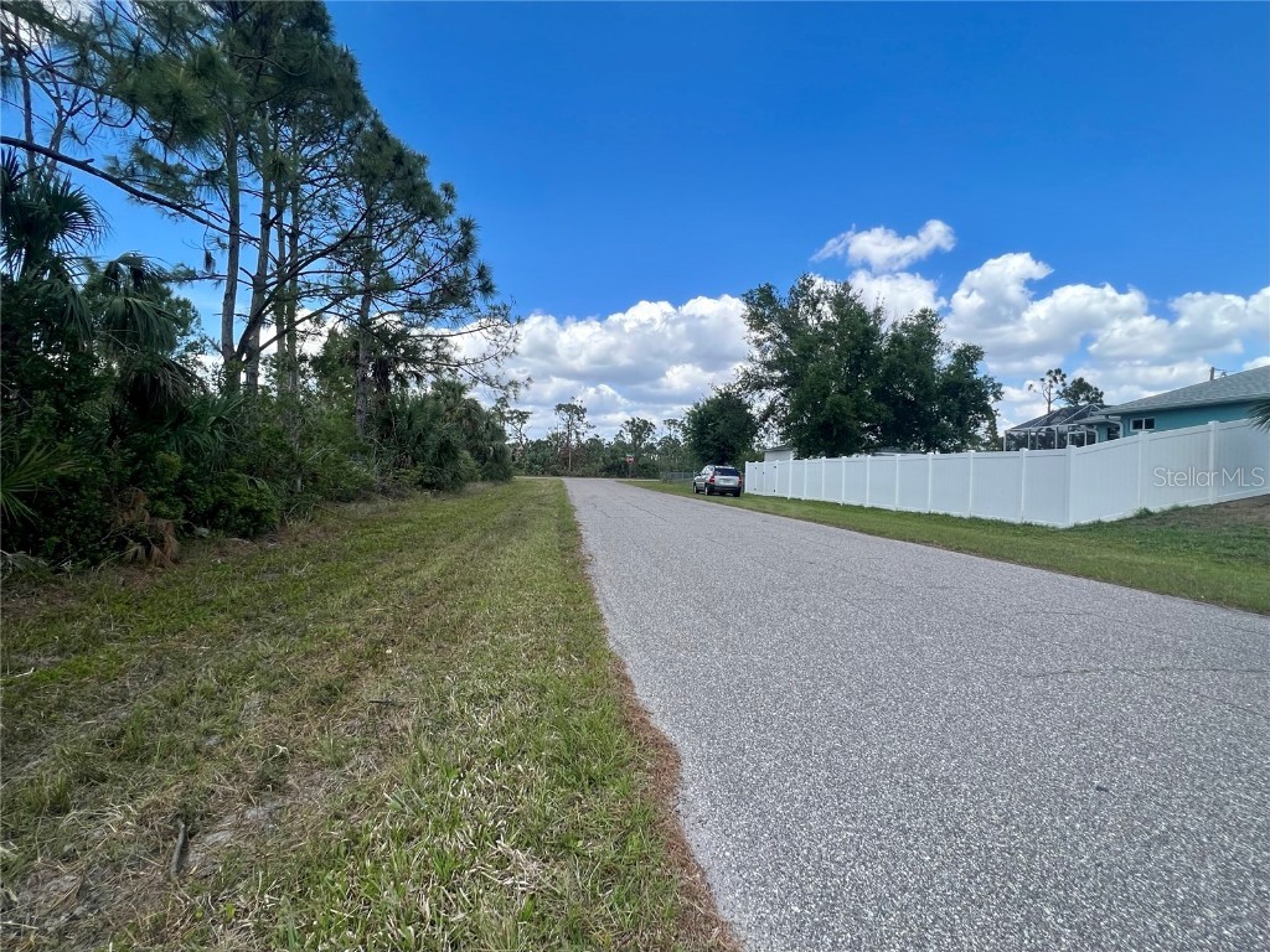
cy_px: 476
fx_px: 477
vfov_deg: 89.9
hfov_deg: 106.2
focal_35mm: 13
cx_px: 635
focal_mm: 1.57
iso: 32
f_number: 1.8
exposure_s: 1/1248
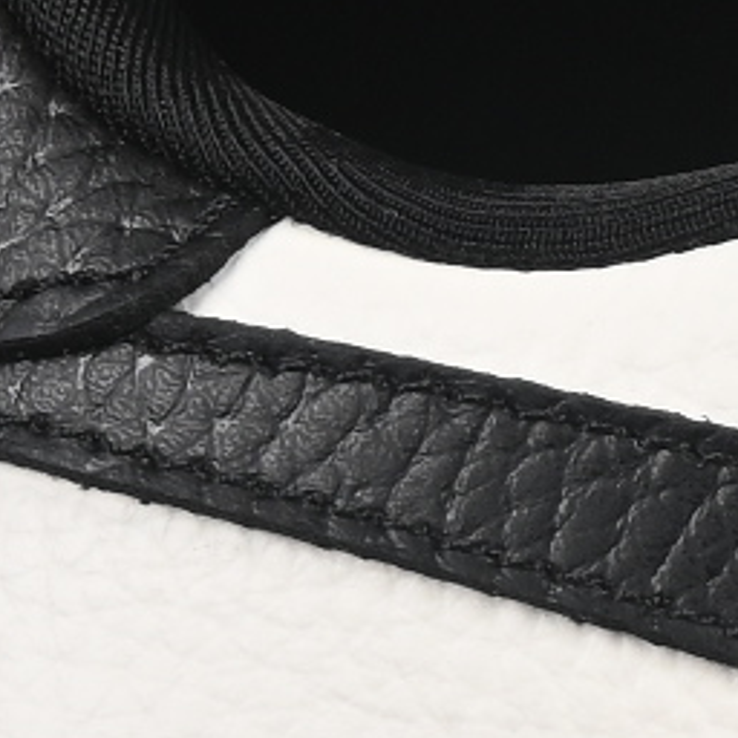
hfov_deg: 2.5
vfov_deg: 2.5
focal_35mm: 694
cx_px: 2269
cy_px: 499
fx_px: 16740
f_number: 7.1
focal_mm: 50
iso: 160
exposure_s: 1/80
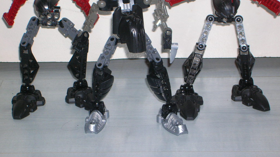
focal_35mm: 115
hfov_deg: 18.6
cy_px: 72
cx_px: 140
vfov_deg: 10.5
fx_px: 854
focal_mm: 17.4
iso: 62
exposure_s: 1/60.1
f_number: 4.9
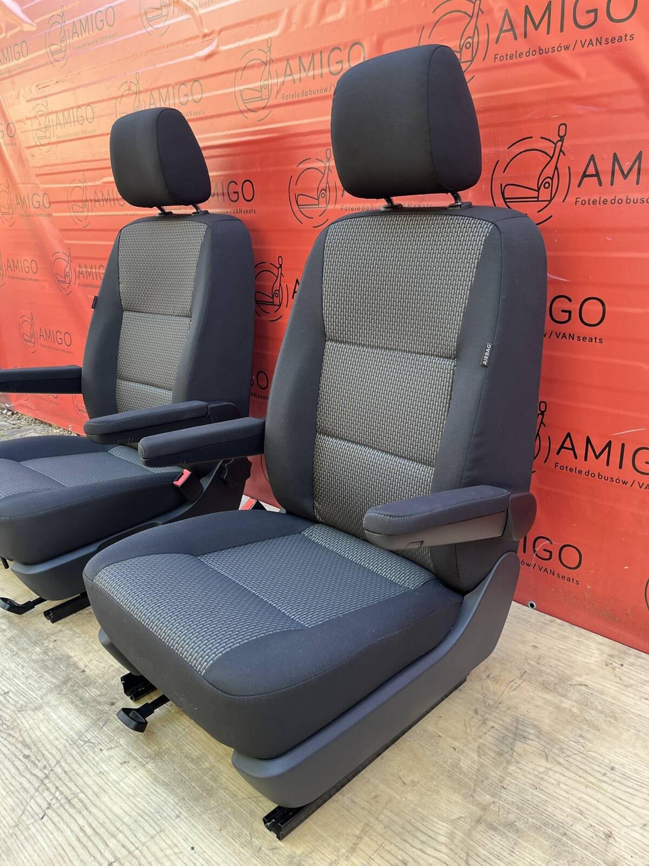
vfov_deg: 67.3
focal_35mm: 26
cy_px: 433
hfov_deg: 53.1
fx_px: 650
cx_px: 324
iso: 125
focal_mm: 5.1
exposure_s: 1/106
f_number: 1.6
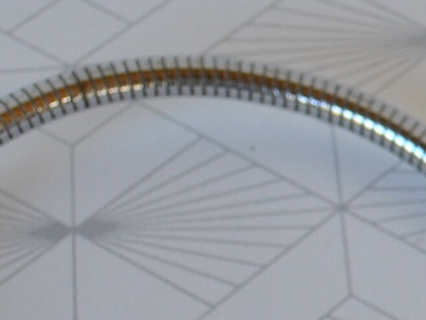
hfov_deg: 10.3
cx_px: 630
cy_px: 262
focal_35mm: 186
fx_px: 2289
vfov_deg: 8.0
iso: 200
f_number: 5
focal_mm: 22
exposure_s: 1/100
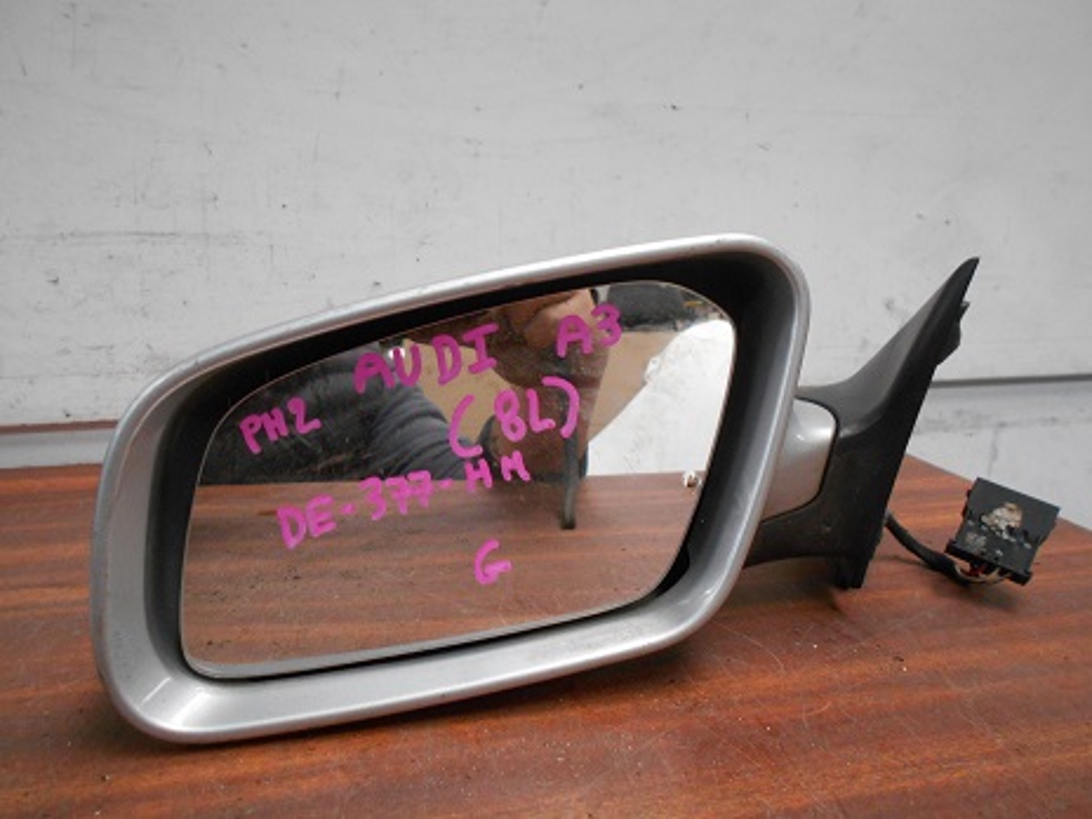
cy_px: 410
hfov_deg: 67.3
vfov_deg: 53.1
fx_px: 820
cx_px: 546
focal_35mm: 26
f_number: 3.2
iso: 400
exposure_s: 1/30
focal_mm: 4.6
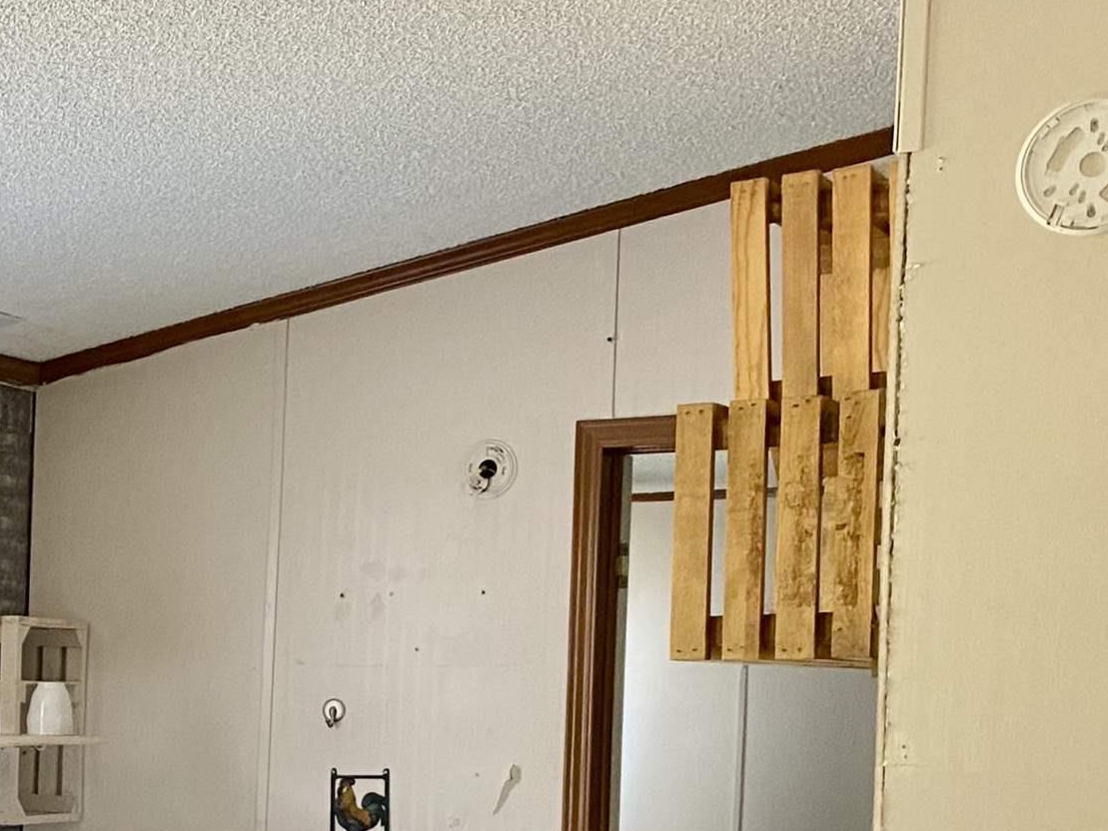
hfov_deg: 24.6
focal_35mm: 72
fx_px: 2305
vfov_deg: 19.7
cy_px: 874
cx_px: -202
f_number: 1.8
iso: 160
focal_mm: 4.25
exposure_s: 1/60
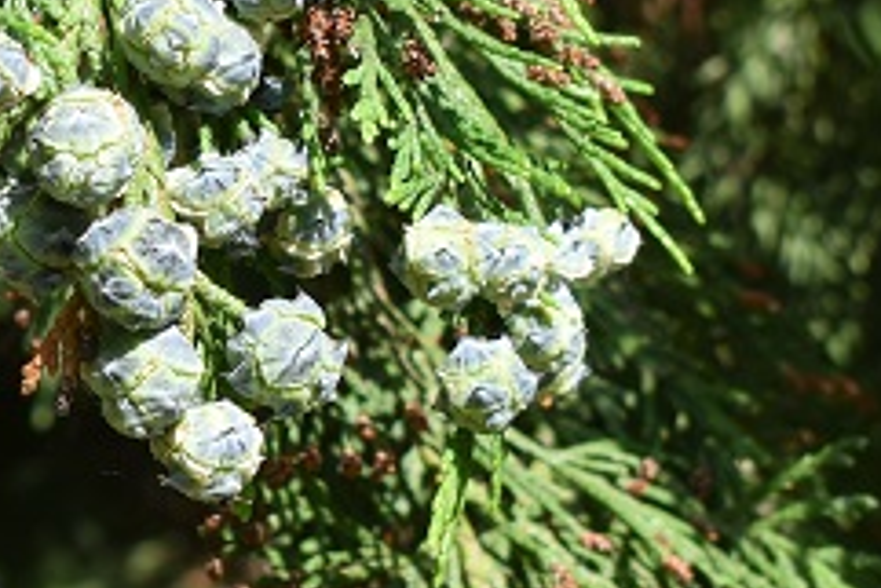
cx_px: -318
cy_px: 526
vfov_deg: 6.4
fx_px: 5216
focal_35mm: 213
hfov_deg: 9.5
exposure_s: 1/250
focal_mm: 38
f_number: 8
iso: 200
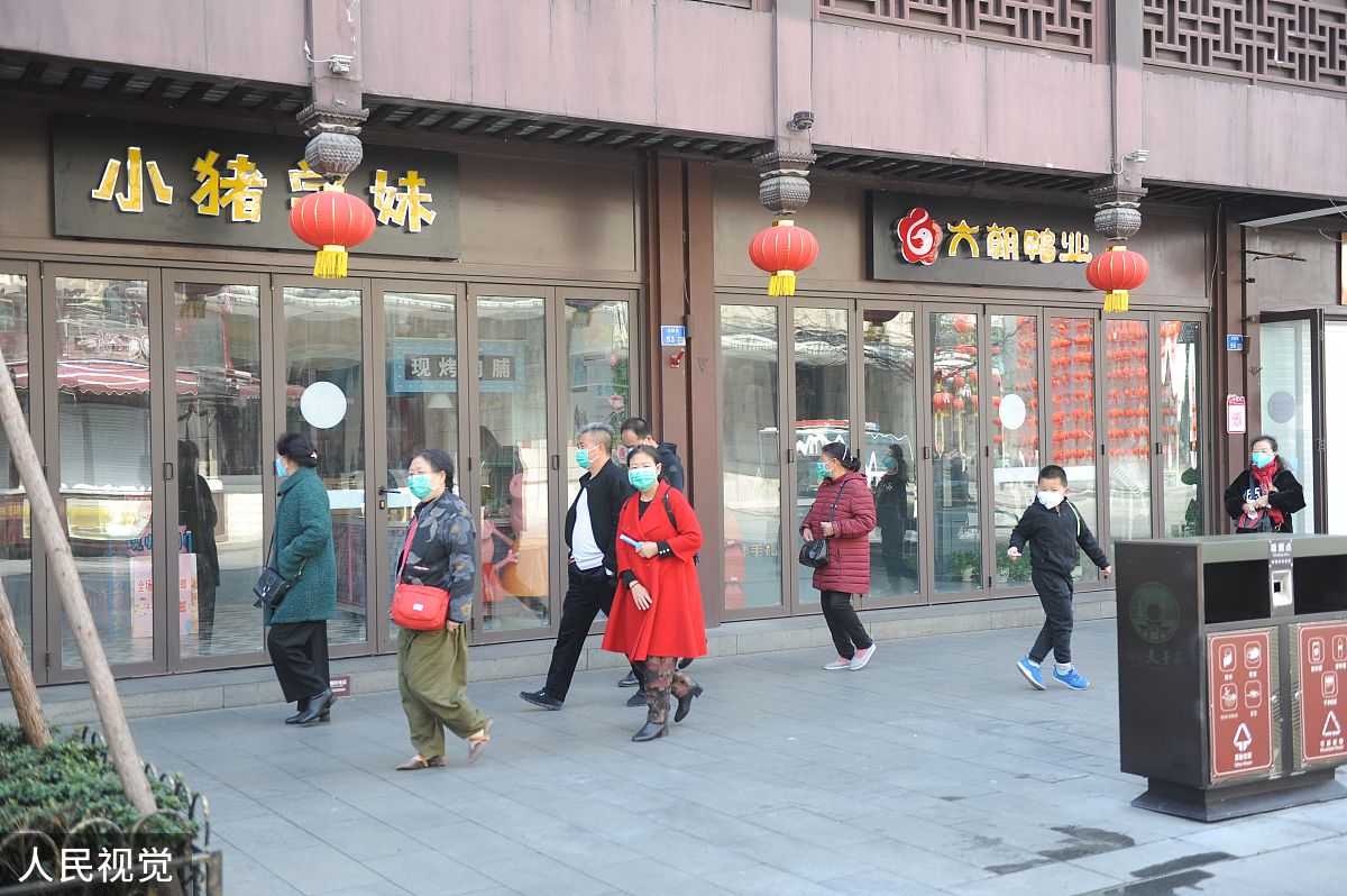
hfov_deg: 46.4
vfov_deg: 31.8
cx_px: 674
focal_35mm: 42
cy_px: 448
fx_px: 1570
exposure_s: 1/200
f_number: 2.8
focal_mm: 42
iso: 200
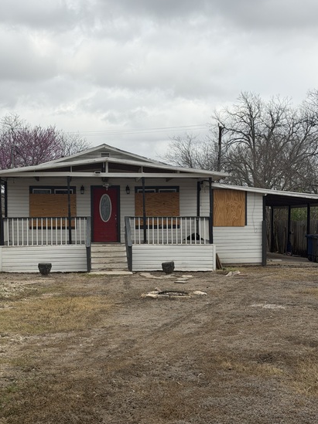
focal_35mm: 56
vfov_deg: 34.3
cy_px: 232
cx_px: 145
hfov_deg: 26.1
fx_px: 687
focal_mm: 6.76
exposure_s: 1/5587
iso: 64
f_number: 1.78
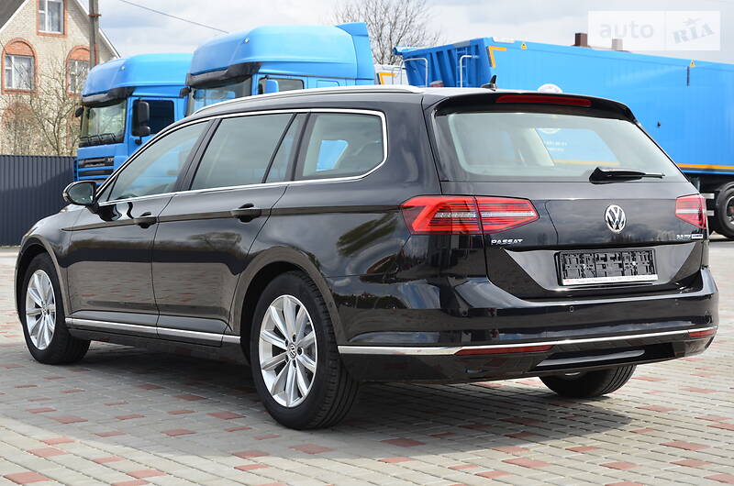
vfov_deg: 20.1
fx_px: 1374
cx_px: 367
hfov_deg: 29.9
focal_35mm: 68
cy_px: 243
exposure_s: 1/250
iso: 200
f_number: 8
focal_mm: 45
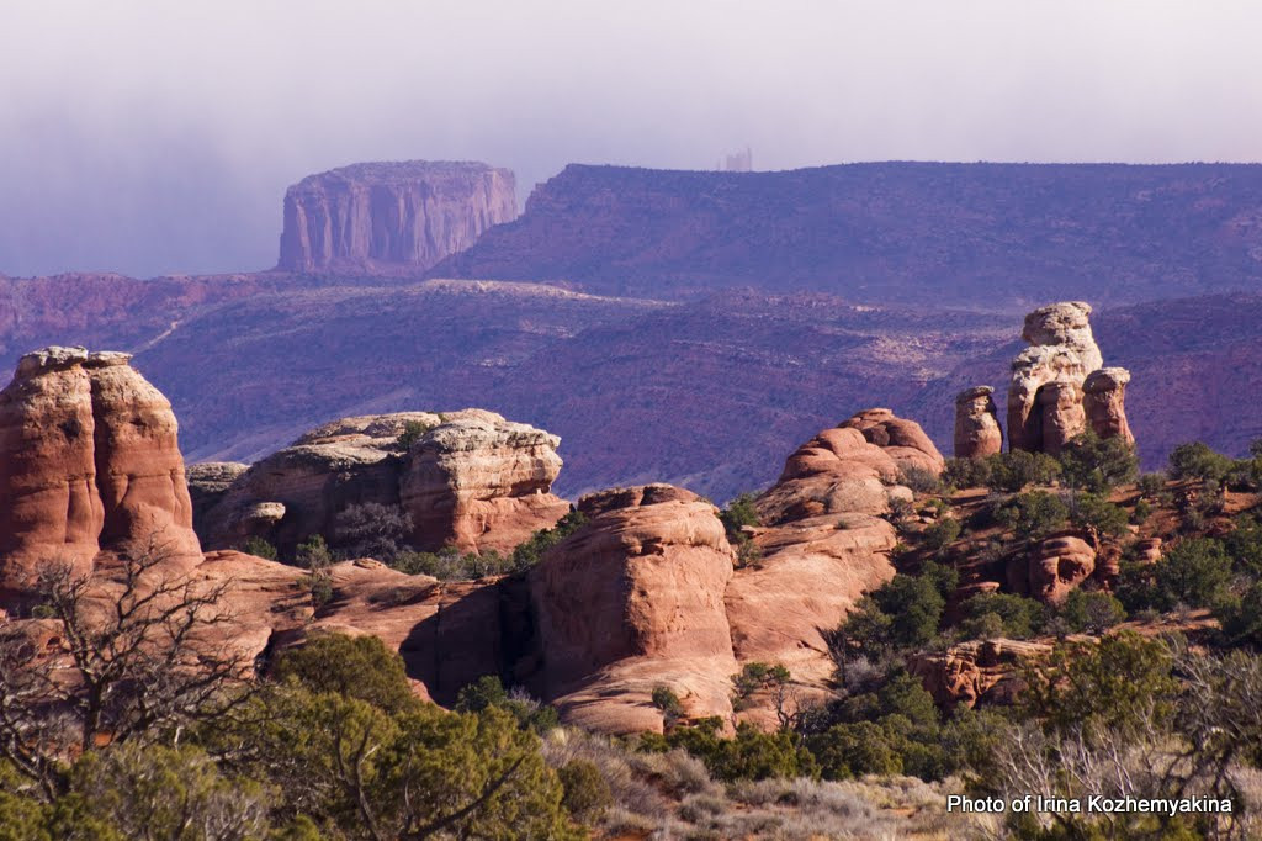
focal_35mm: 315
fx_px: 11038
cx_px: 631
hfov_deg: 6.5
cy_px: 420
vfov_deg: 4.4
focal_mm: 210
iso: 200
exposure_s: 1/250
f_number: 8
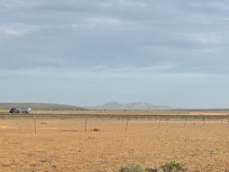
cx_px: 219
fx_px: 383
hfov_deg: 31.2
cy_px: 115
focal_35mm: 58
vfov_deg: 25.1
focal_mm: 6.5
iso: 64
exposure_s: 1/4331
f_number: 1.4
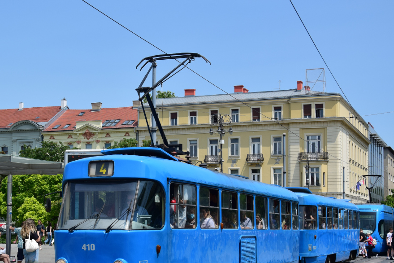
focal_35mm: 71
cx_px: 160
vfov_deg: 19.2
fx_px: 777
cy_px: 159
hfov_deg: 28.4
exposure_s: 1/1000
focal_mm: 32
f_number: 6.3
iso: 200
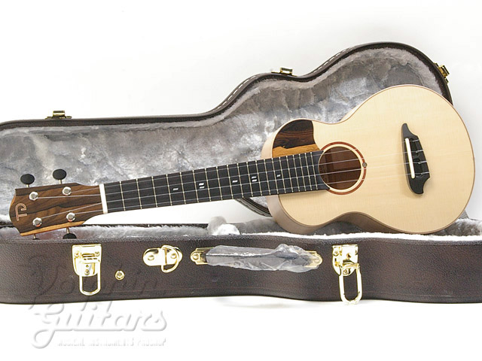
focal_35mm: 79
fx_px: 1100
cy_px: 180
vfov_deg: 18.7
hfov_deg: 24.7
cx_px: 241
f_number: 27
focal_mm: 53
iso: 800
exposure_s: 4
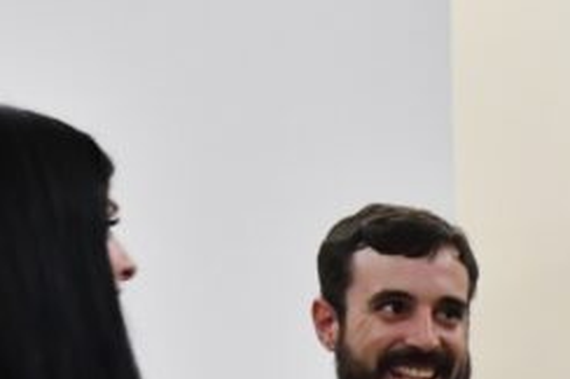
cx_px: 446
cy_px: 554
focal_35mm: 201
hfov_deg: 10.2
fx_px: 3178
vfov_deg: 6.7
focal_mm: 34
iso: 3200
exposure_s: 1/80
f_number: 5.6
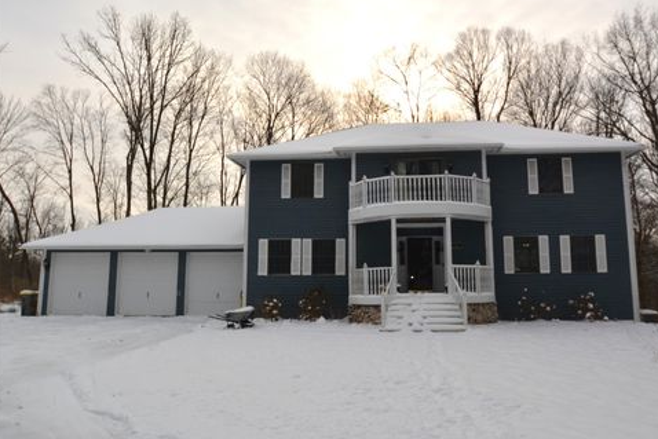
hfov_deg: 74.8
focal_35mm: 24
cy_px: 217
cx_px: 336
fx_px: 430
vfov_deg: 54.1
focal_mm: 15
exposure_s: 1/200
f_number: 11
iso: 100
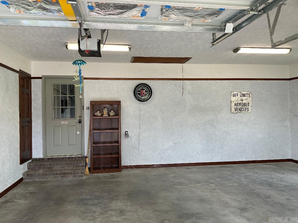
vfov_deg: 48.2
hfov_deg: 61.7
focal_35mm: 29
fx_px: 250
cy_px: 112
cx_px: 149
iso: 32
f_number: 1.8
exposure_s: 1/120
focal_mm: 3
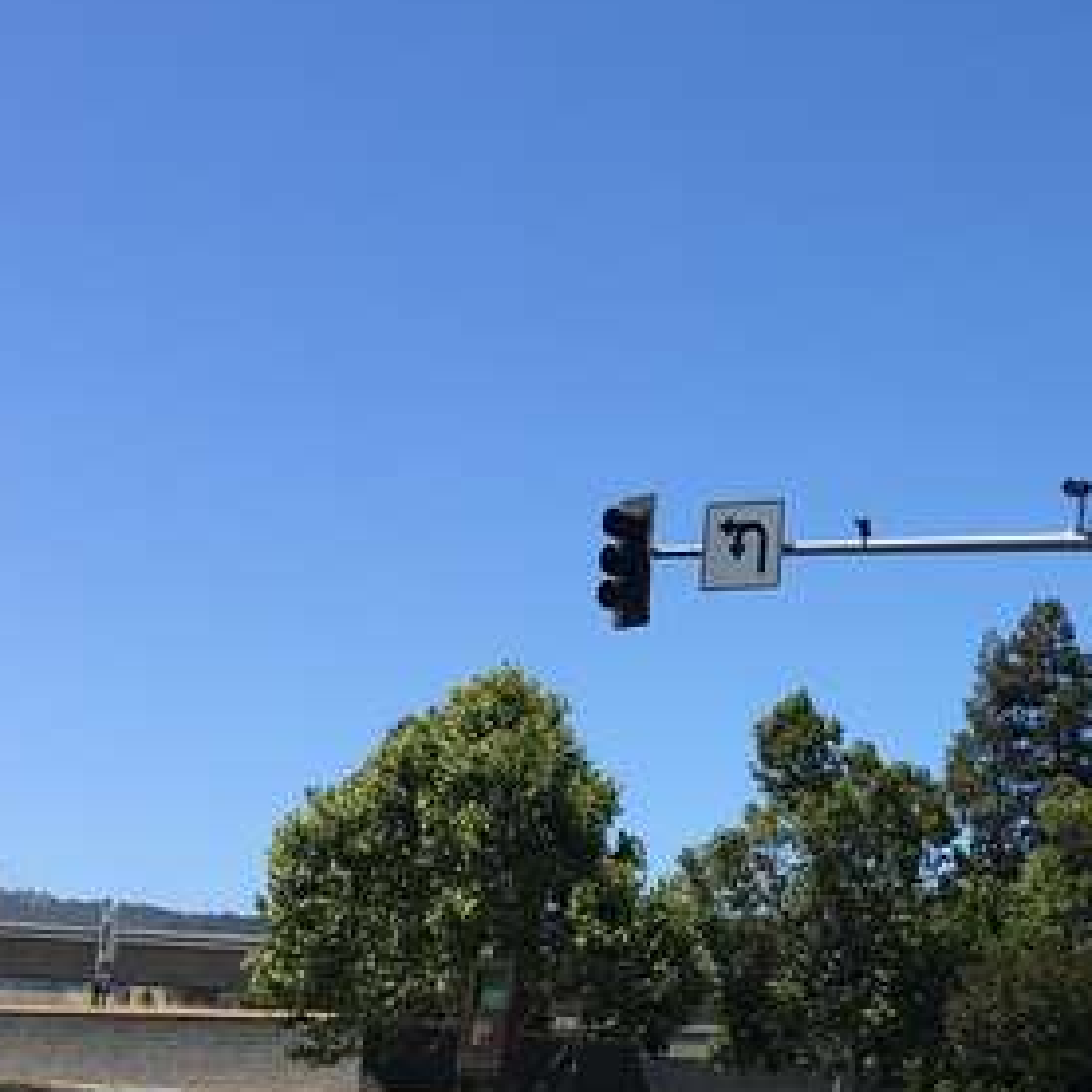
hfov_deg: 22.3
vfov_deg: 23.4
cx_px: 1155
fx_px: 2641
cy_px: 587
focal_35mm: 74
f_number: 2.2
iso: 25
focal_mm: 4.15
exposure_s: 1/1425
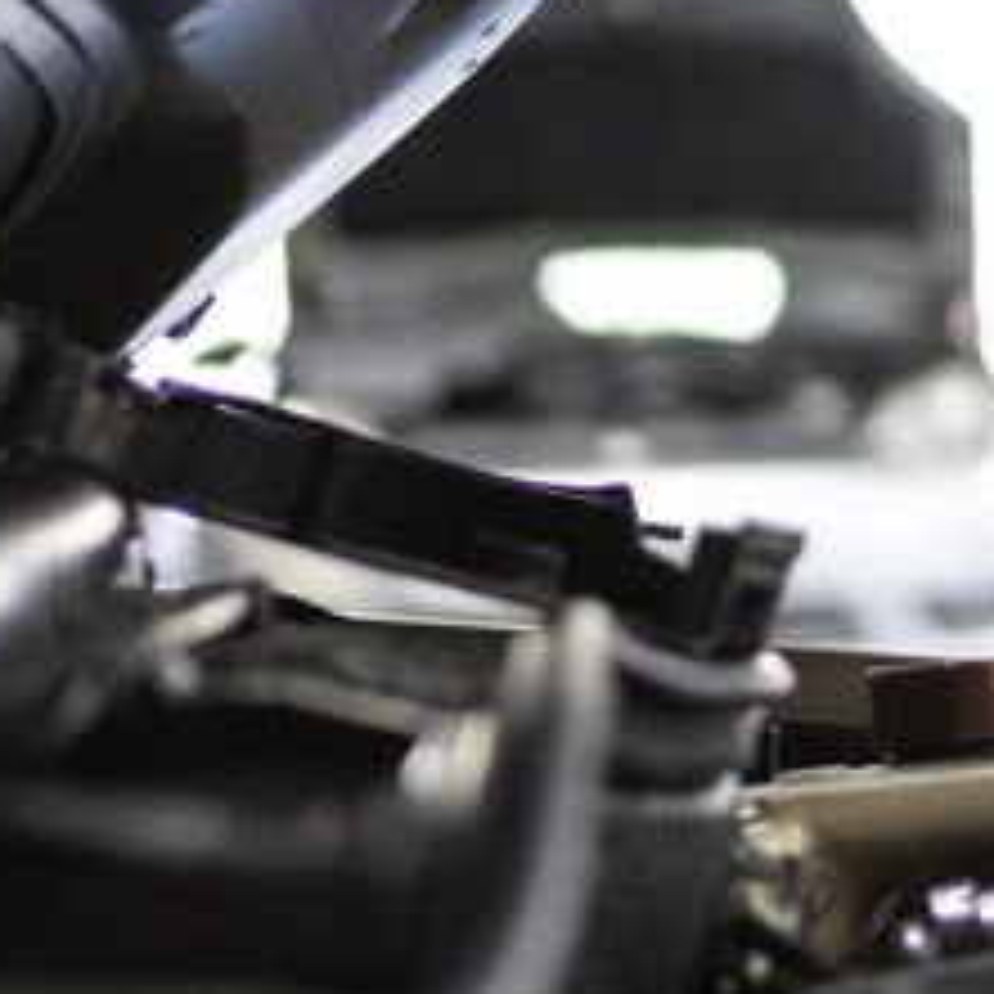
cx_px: 1963
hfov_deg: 9.7
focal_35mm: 169
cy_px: -85
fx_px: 5490
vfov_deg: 10.2
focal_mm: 35
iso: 250
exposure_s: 1/320
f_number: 1.4
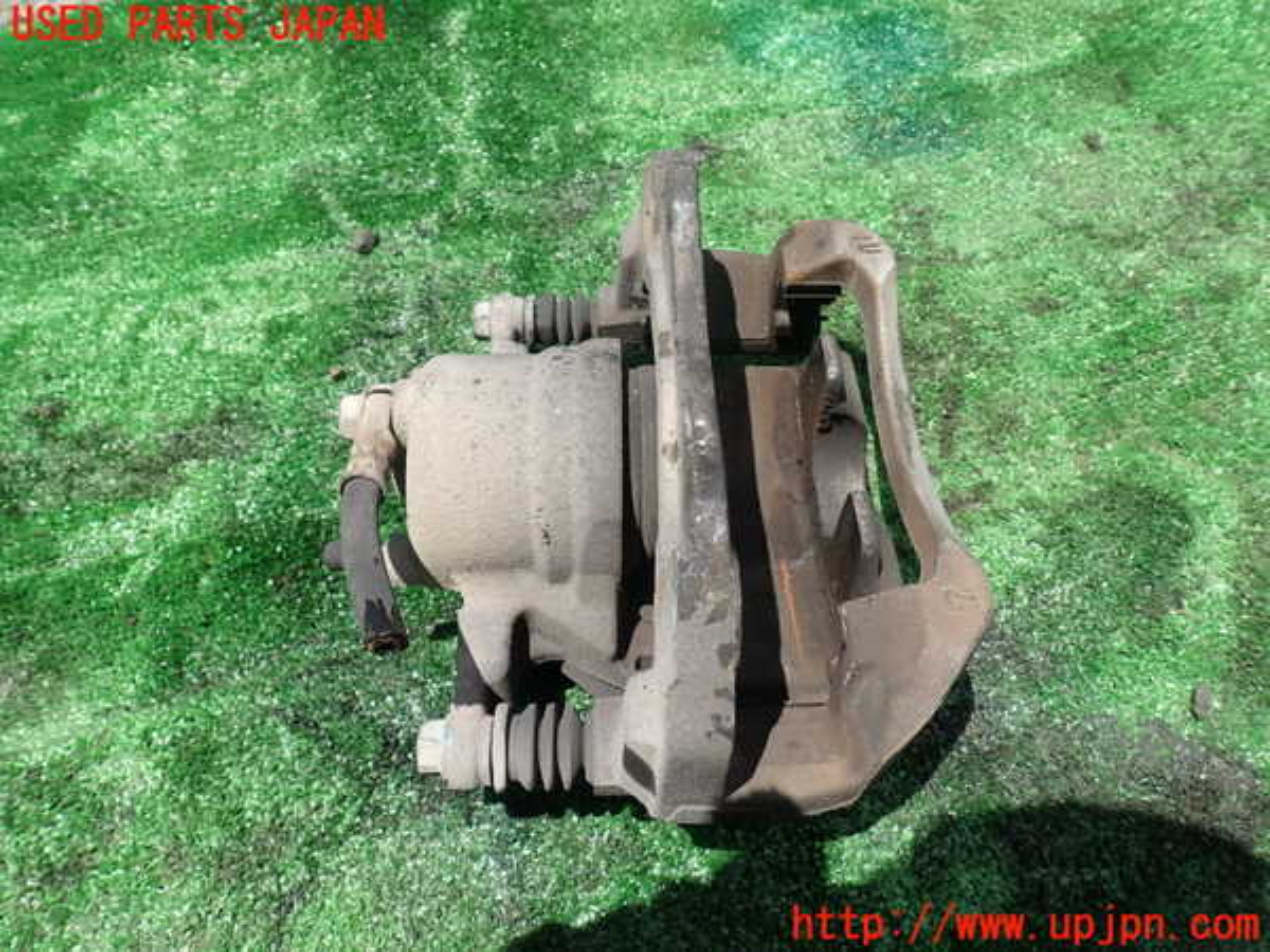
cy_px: 476
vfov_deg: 54.9
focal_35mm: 25
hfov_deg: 69.4
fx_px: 917
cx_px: 635
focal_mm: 4.5
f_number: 8
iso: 100
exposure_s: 1/125
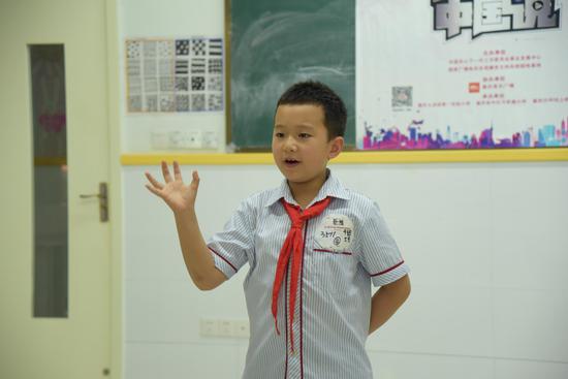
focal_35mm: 85
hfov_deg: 23.9
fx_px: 1341
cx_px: 284
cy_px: 190
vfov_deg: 16.1
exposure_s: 1/160
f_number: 4.5
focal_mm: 85
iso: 2500
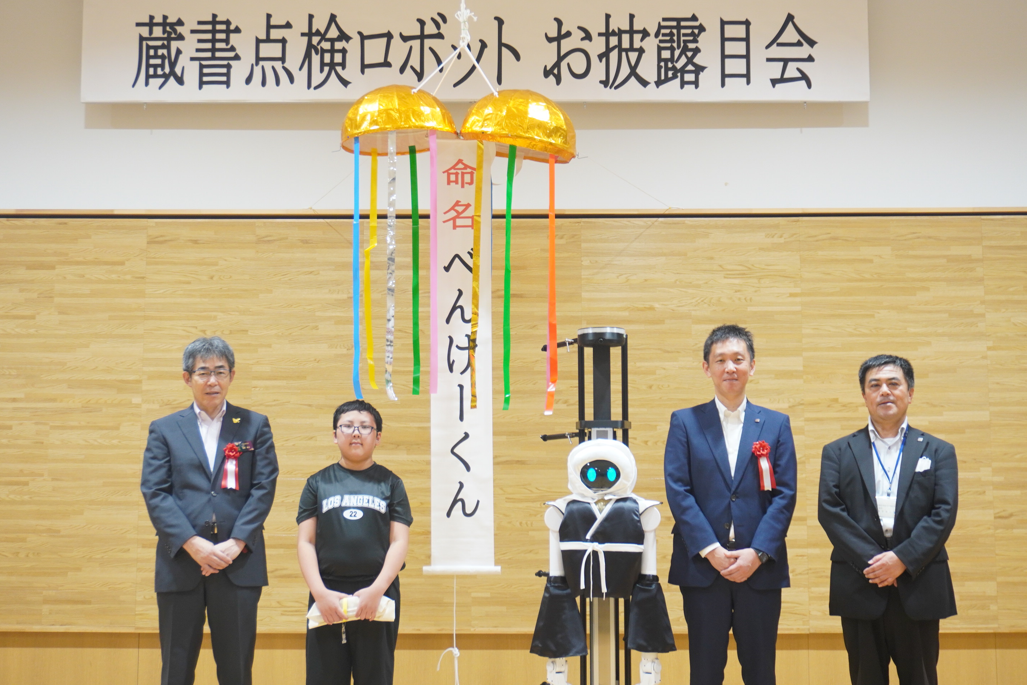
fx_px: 1255
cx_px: 511
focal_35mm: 44
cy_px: 342
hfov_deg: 44.5
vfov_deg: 30.5
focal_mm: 28
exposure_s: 1/50
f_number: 4.5
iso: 640
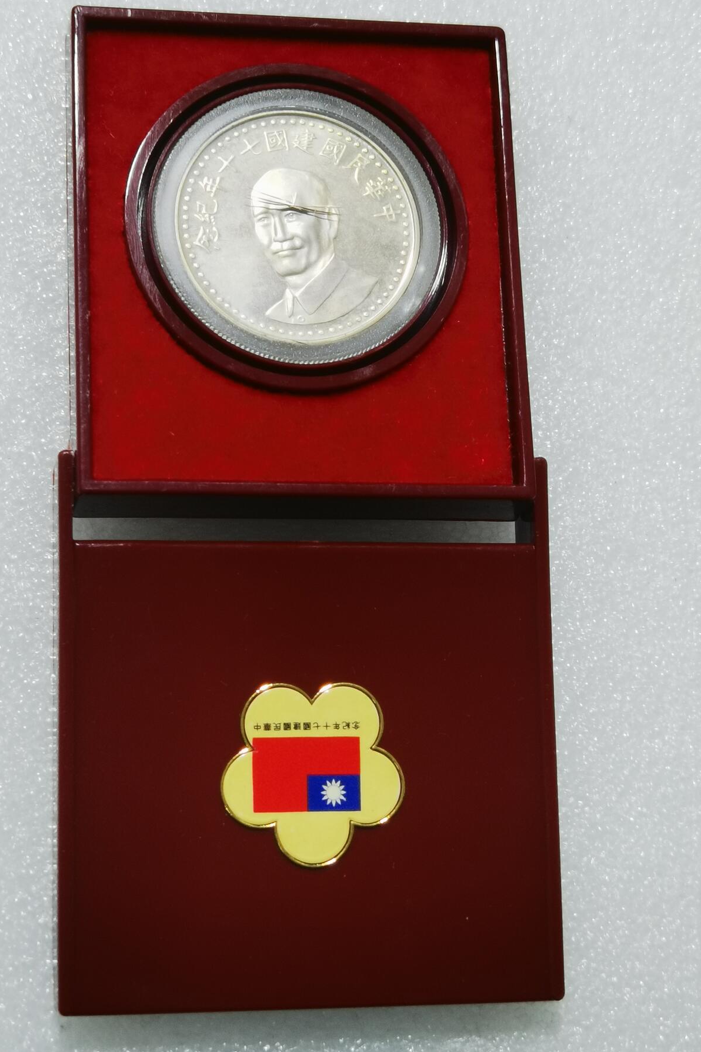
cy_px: 524
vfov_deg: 30.1
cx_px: 321
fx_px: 1957
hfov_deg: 20.3
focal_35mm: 67
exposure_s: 1/100
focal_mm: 6.67
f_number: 1.9
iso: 80
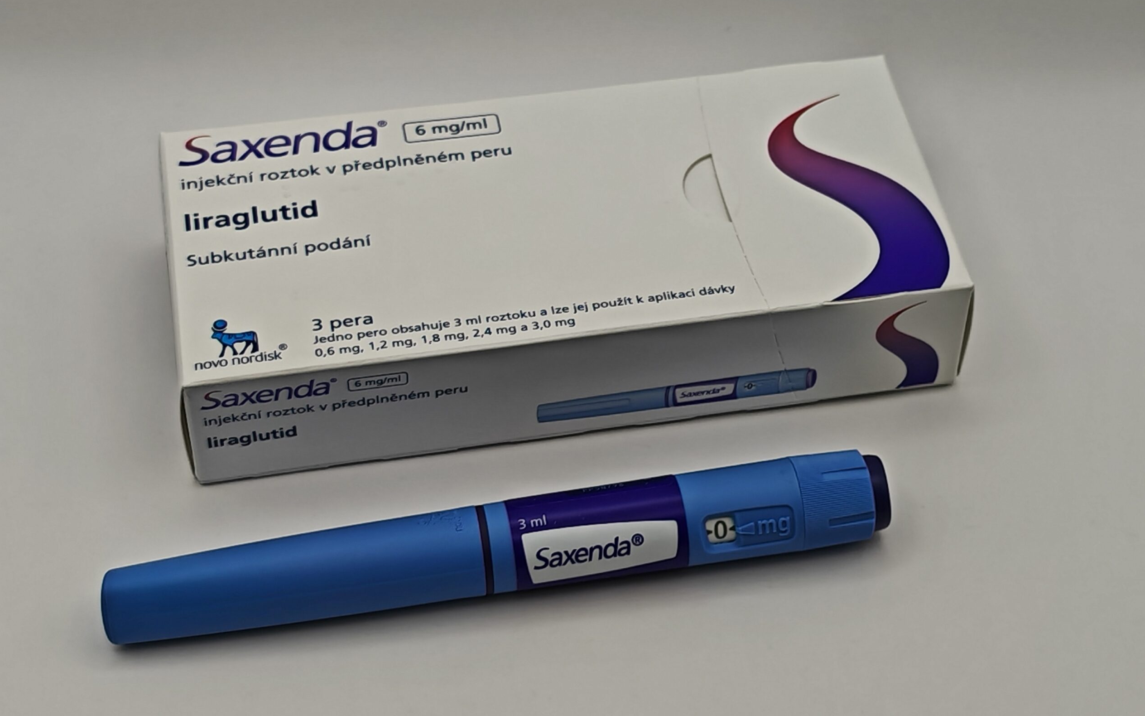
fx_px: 2278
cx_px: 578
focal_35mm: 73
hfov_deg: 28.2
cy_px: 328
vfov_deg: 17.9
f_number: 1.4
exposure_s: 1/350
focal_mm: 6.8
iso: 50
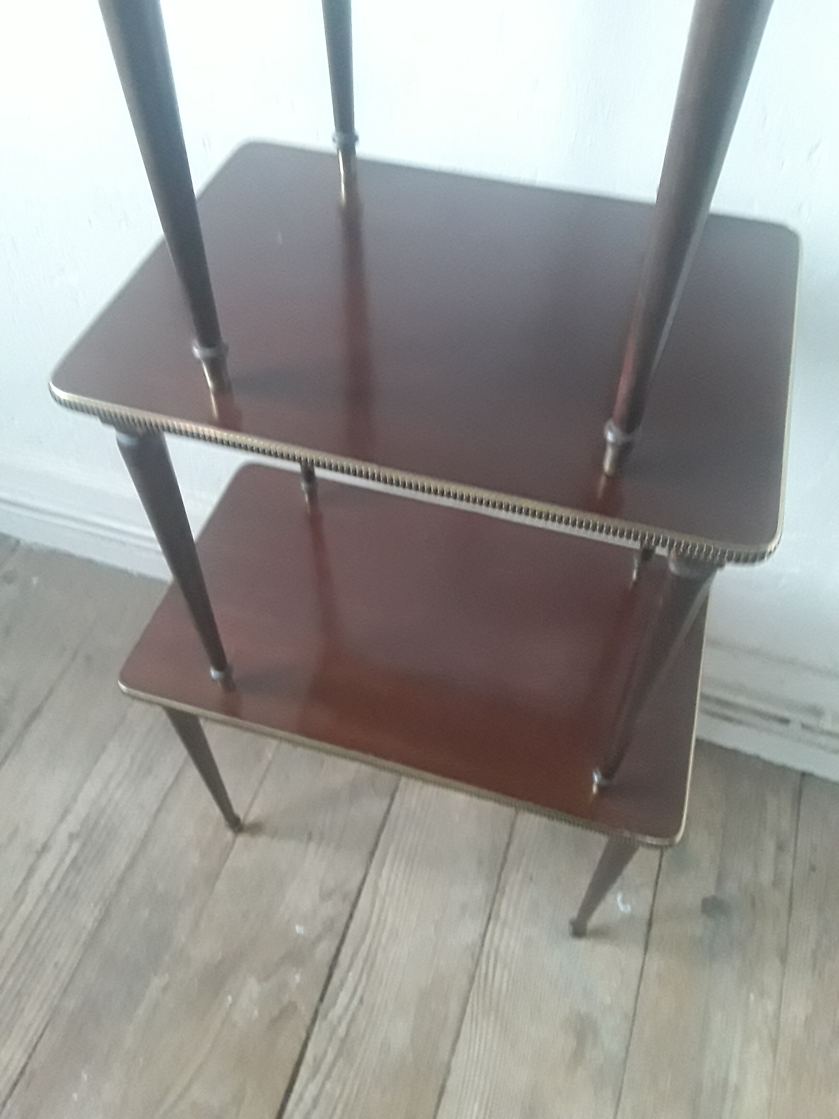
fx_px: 873
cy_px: 560
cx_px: 420
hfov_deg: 51.4
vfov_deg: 65.3
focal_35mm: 27
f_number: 1.9
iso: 320
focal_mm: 2.91
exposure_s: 1/17
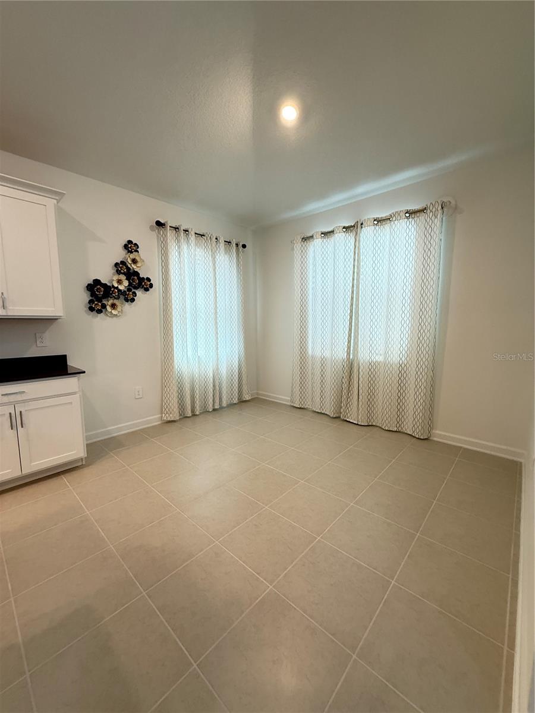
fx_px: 288
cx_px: 268
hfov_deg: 85.7
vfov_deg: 102.1
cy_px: 356
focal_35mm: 14
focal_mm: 2.22
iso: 250
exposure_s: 1/60
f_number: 2.2
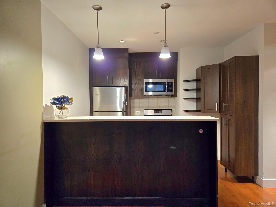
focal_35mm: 23
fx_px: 183
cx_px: 138
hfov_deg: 73.9
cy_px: 104
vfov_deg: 58.9
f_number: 1.8
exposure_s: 1/120
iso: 400
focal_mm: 5.4
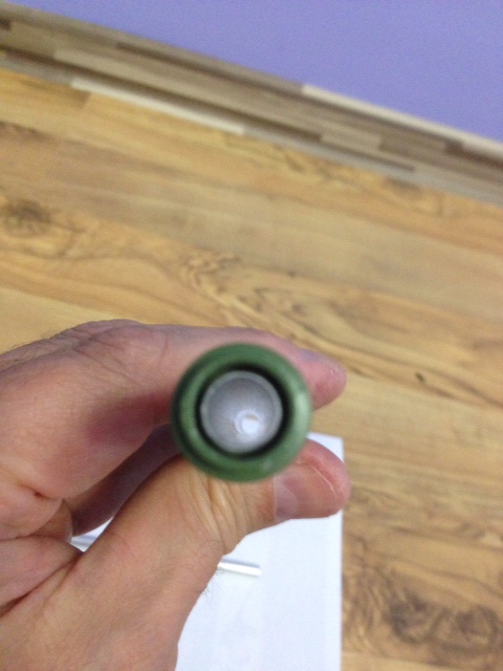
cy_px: 336
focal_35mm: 33
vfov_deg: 55.4
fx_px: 639
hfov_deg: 42.9
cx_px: 252
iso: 400
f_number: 2.4
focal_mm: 4.12
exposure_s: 1/17
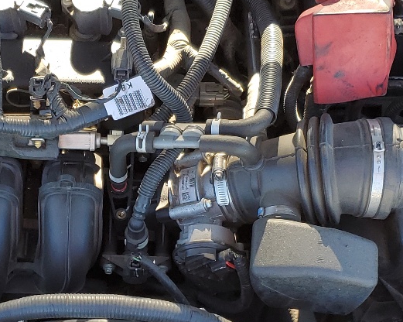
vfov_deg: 19.5
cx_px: 81
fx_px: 930
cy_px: 250
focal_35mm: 78
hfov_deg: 24.1
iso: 50
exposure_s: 1/256
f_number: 1.5
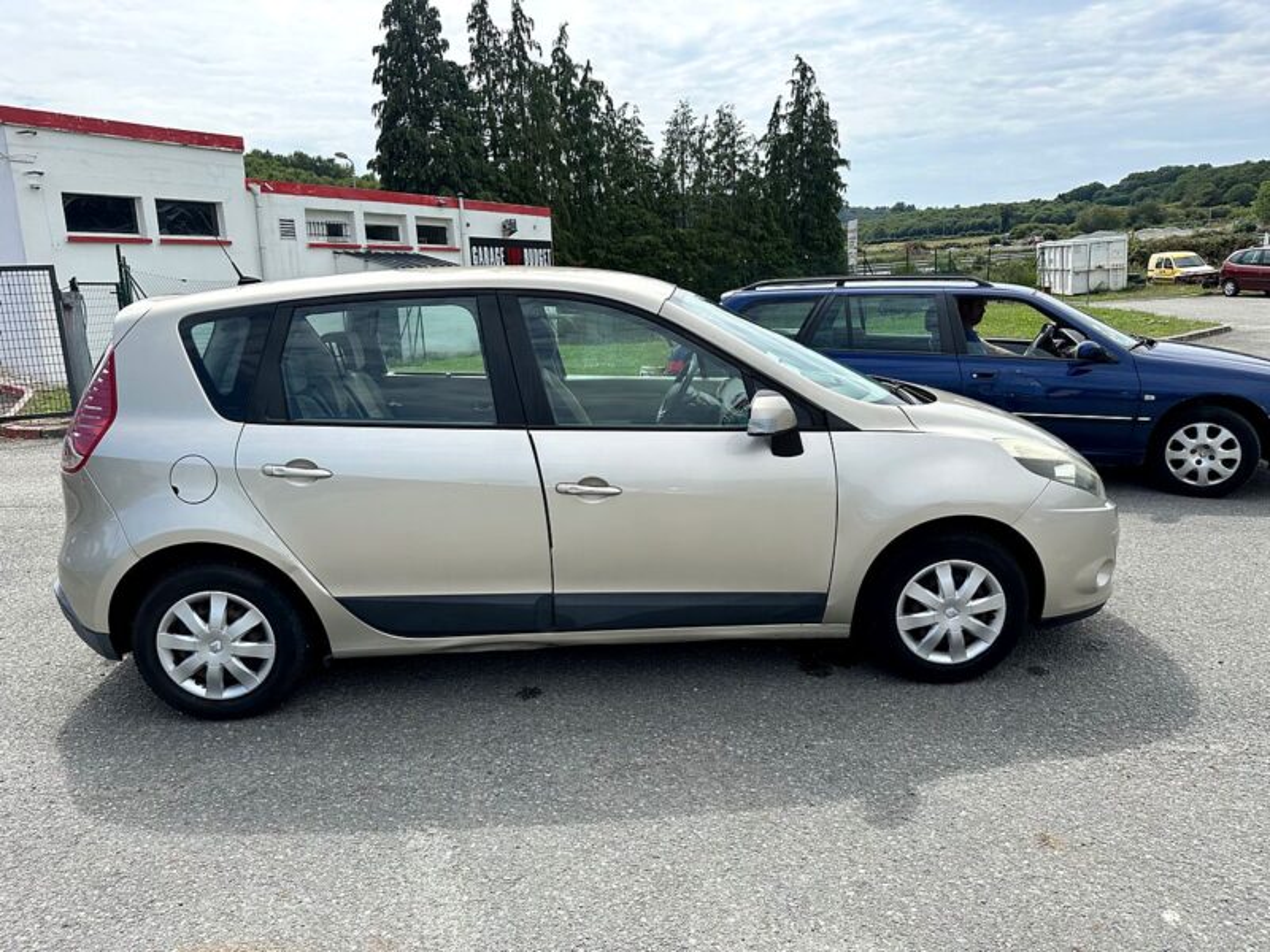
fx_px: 881
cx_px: 635
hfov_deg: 71.6
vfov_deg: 56.8
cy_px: 476
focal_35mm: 24
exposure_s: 1/4545
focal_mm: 6.86
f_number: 1.78
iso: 80
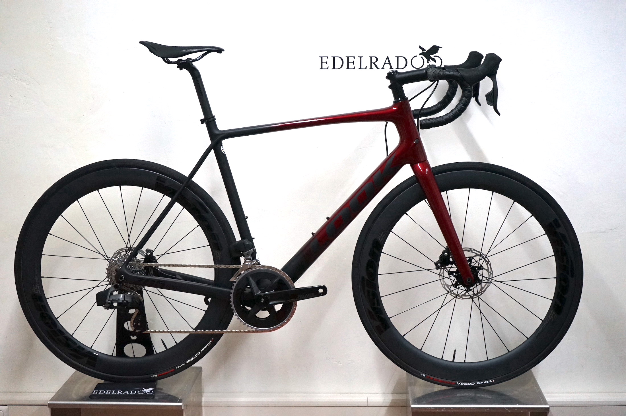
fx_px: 1199
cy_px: 208
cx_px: 313
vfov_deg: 19.7
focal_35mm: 69
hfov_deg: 29.3
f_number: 5.6
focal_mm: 69
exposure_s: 1/160
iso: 3200
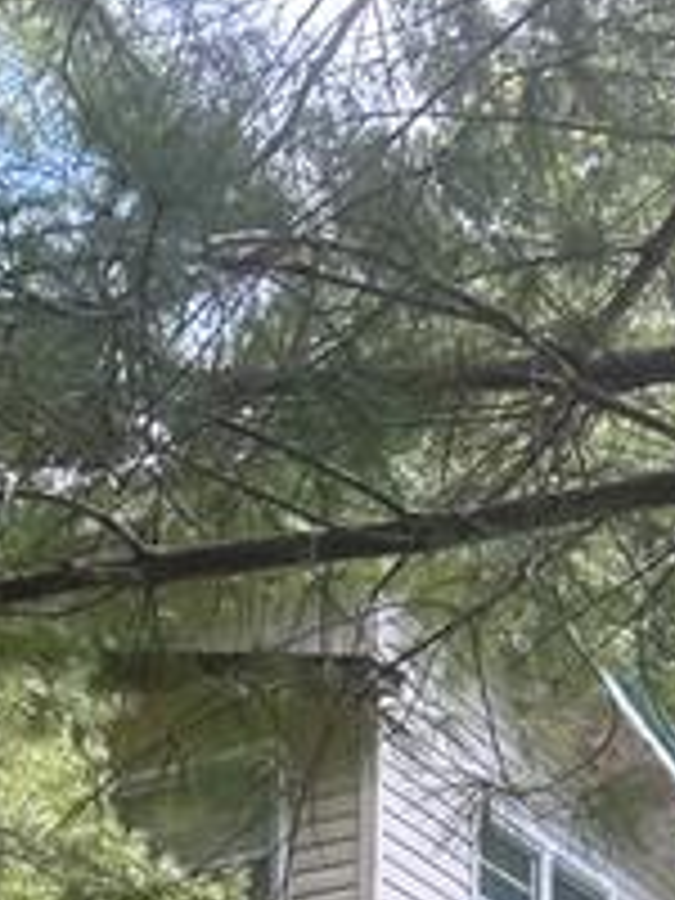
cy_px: 1588
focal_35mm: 100
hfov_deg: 13.9
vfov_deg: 16.6
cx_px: -338
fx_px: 2600
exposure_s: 1/399
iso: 50
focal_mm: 5.7
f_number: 1.5
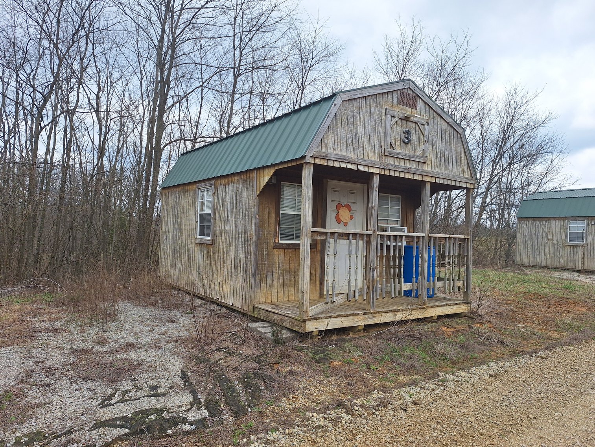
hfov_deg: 73.9
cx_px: 298
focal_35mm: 23
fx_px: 395
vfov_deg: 58.9
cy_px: 224
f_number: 1.8
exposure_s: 1/1592
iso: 40
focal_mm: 5.54
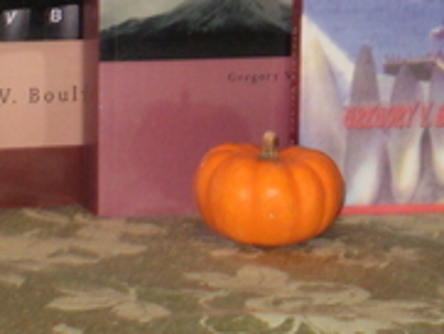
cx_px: 248
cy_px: 53
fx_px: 2182
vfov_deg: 8.7
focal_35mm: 170
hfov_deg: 11.6
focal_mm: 7.7
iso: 125
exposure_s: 1/30
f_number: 4
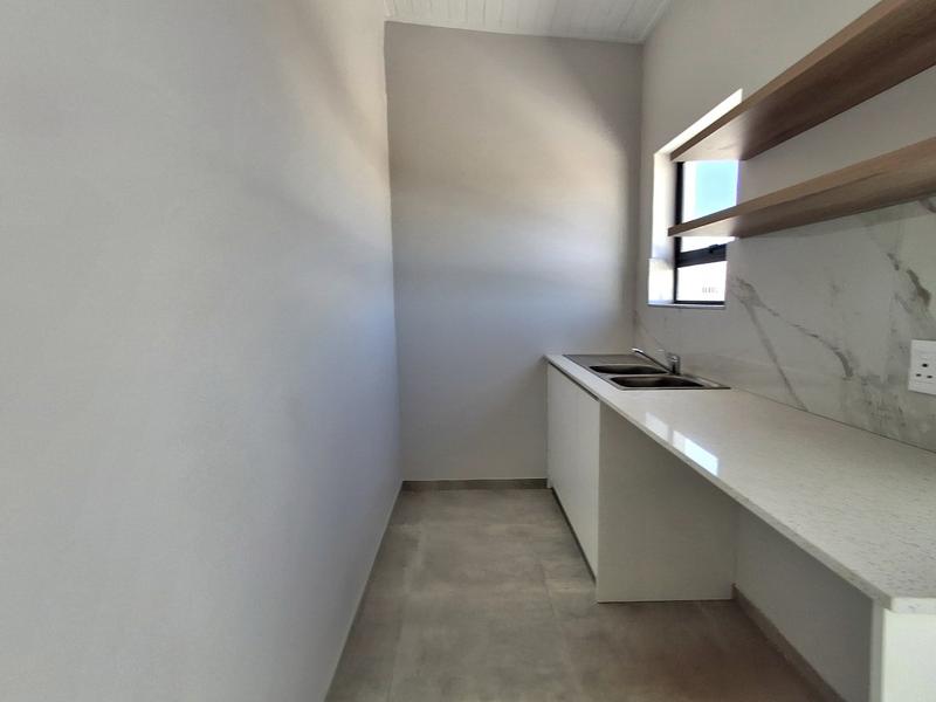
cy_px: 351
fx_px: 433
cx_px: 468
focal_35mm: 16
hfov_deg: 94.5
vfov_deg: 78.1
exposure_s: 1/114
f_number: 2.2
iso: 40
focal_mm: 1.64
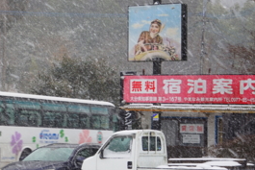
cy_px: 58
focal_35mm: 133
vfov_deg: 10.3
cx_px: -80
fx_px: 943
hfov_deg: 14.7
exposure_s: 1/90
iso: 100
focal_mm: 44
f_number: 8
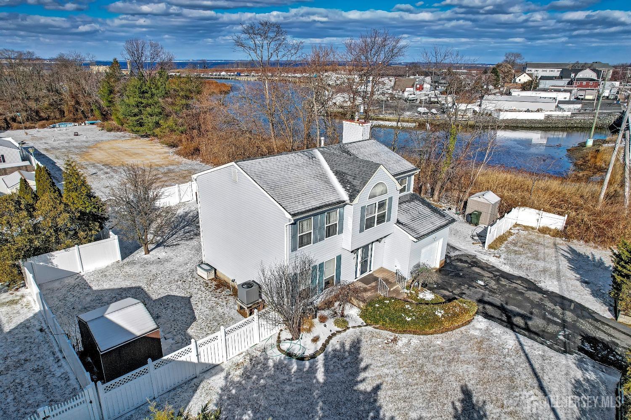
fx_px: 385
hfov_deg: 78.6
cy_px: 210
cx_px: 316
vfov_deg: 57.2
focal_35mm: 22
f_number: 2.8
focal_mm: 8.4
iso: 150
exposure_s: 1/4000
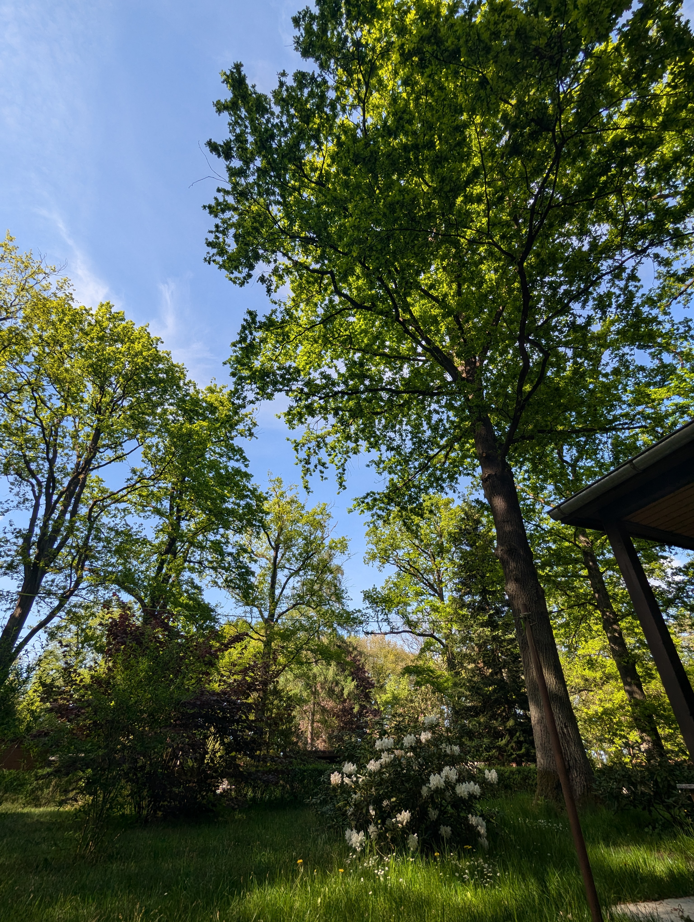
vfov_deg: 94.4
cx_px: 347
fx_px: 427
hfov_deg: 78.2
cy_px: 461
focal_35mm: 16
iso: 48
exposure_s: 1/646
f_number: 2.2
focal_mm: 2.35
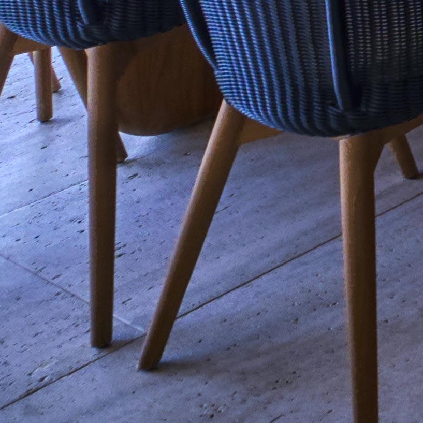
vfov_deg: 13.0
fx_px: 1410
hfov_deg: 11.3
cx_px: 1228
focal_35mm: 102
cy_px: -587
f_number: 7.1
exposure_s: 1/40
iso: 250
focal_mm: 14
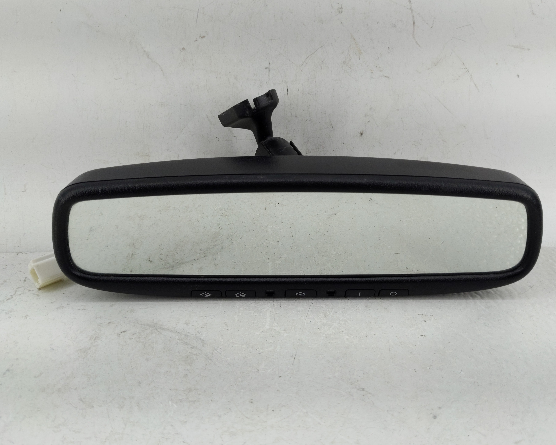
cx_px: 301
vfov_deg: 53.2
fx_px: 444
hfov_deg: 64.0
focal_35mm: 27
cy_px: 224
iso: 55
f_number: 1.73
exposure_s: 1/147
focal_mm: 4.38
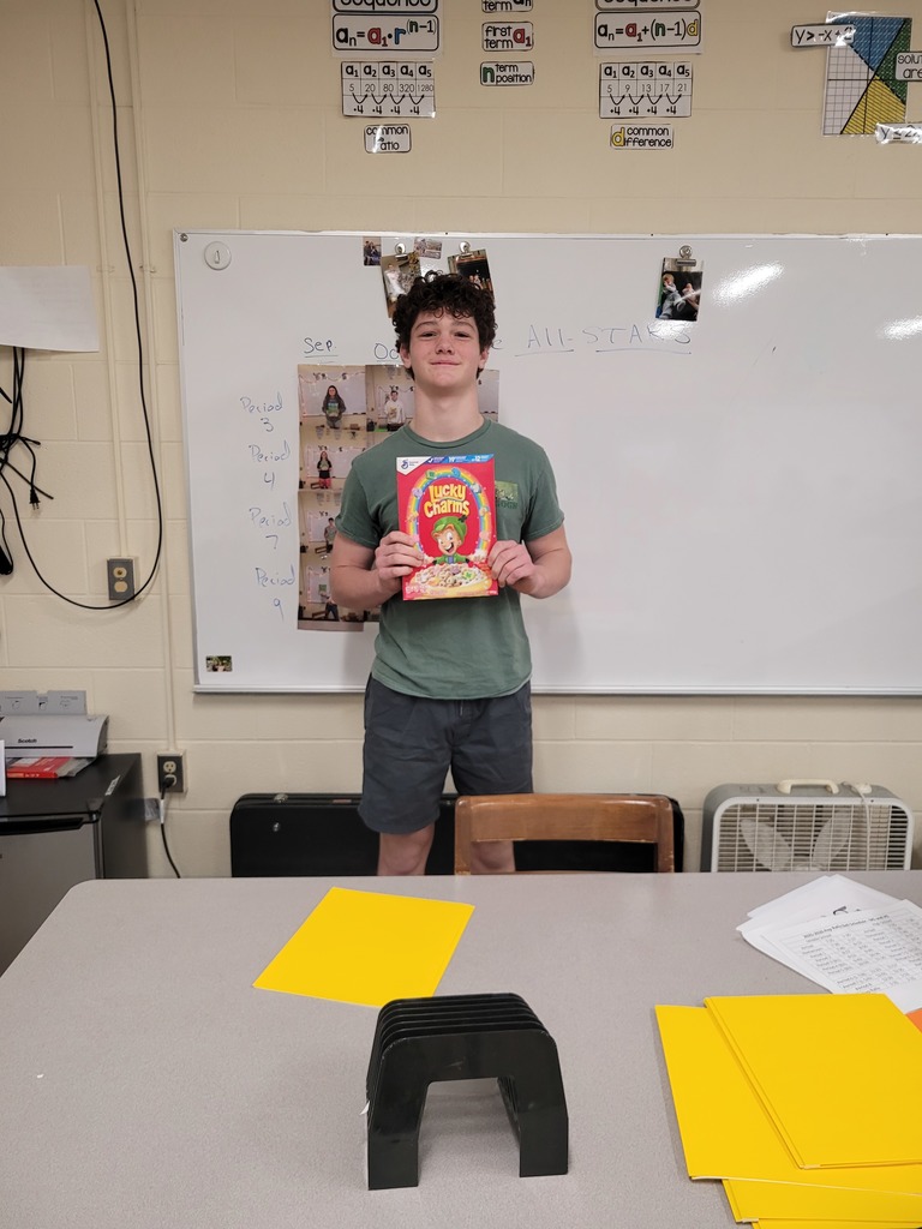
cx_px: 461
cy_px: 614
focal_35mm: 26
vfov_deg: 67.3
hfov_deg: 53.1
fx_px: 923
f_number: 1.8
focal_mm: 5.4
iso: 250
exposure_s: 1/120
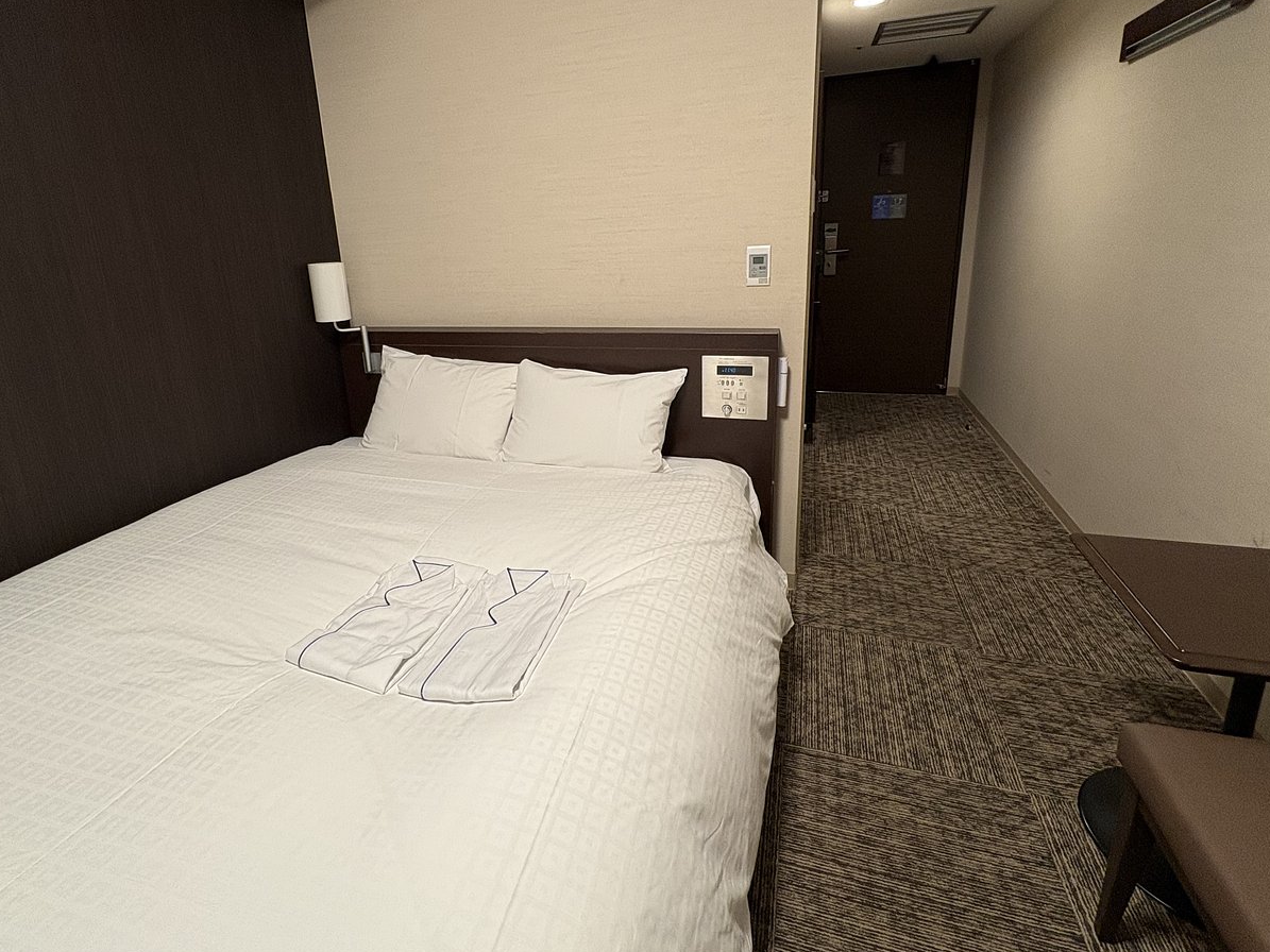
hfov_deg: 87.5
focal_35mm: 18
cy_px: 405
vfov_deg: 71.2
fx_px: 660
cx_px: 570
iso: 200
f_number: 2.2
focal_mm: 2.22
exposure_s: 1/66
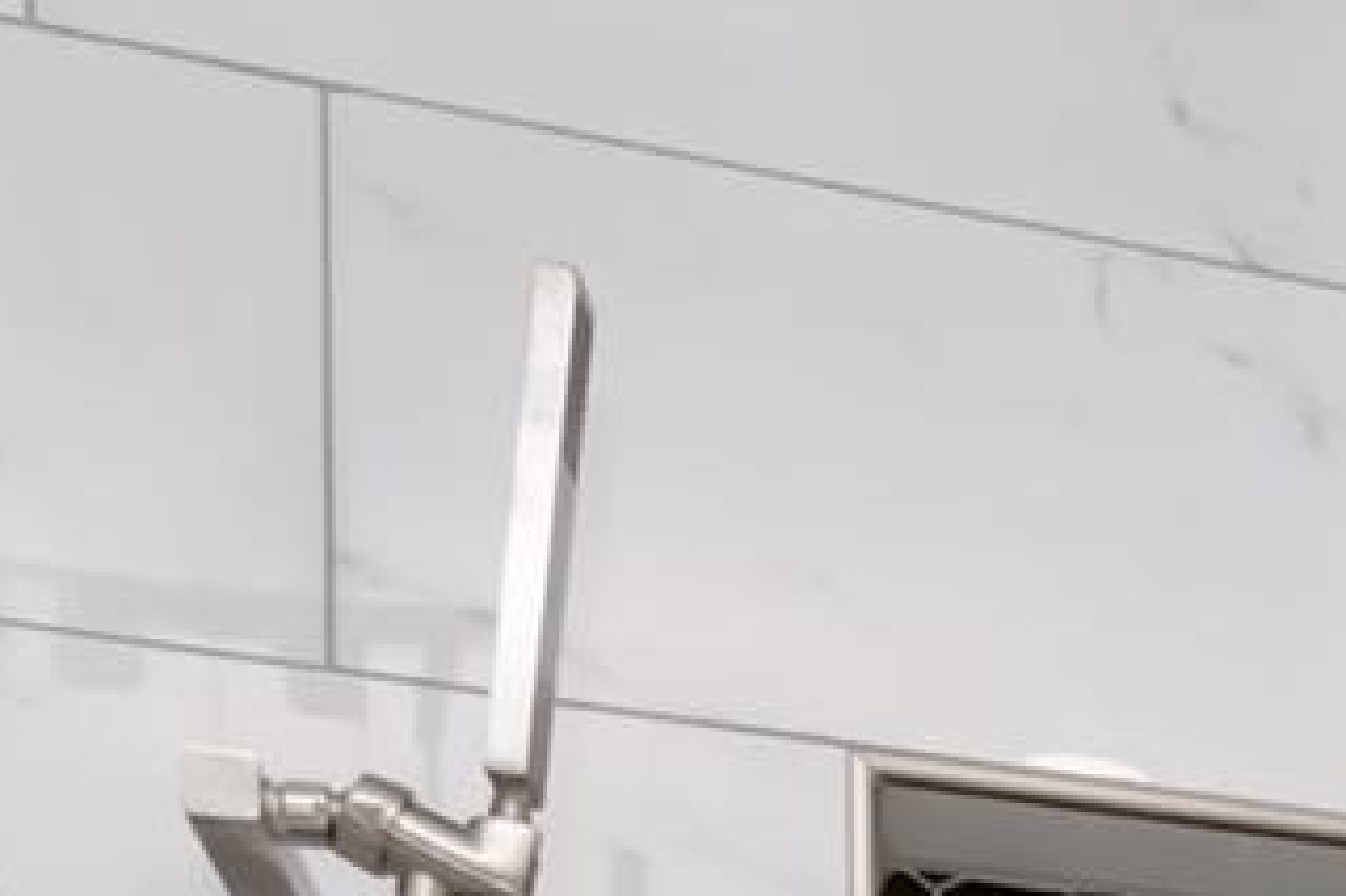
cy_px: 2200
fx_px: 3643
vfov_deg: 11.4
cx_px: 2339
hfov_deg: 17.5
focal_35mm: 98
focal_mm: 13
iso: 800
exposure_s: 1/100
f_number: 16
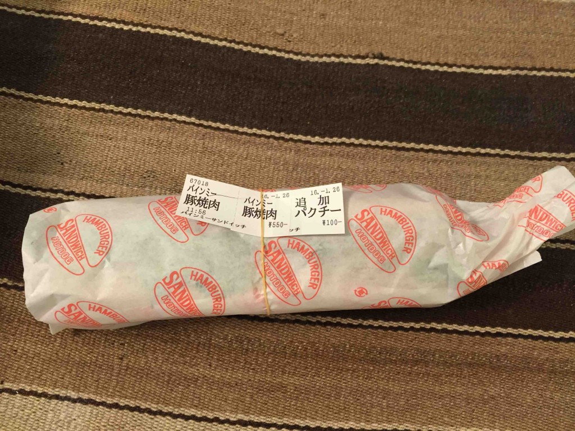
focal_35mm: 29
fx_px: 482
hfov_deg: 61.7
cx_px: 288
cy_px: 216
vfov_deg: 48.2
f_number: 2.2
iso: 125
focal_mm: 4.15
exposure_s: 1/30
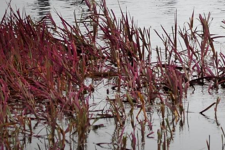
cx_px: 248
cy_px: -1
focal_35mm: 1254
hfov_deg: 1.6
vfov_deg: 1.1
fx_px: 7826
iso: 250
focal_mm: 300
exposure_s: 1/250
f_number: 10
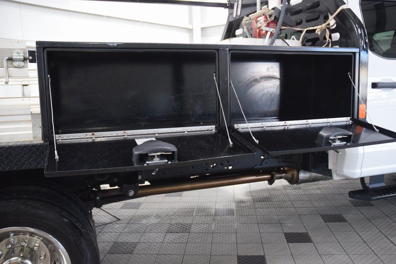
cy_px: 132
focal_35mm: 33
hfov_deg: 57.2
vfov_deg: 40.0
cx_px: 198
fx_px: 363
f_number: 3.5
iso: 2000
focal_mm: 22
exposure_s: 1/60
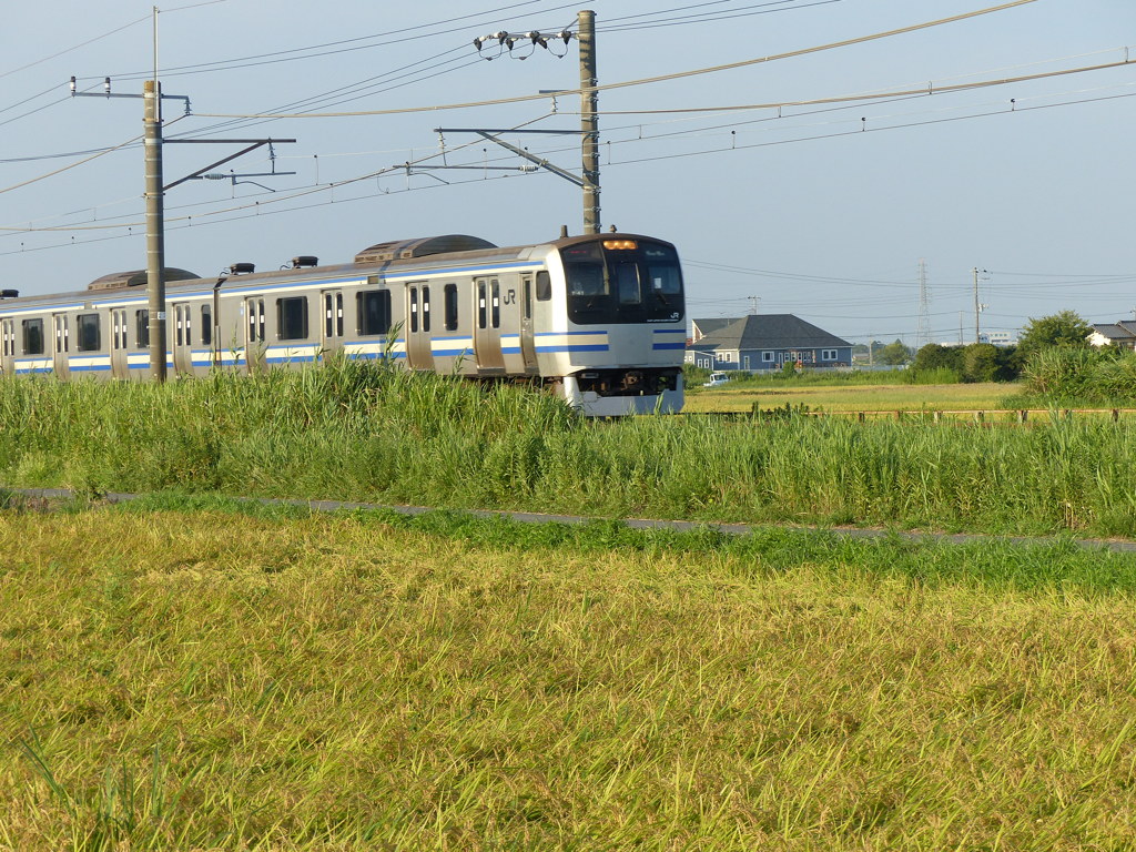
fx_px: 3905
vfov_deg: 12.5
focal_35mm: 119
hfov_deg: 16.6
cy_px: 426
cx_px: 568
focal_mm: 21.4
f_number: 3.5
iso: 100
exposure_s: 1/640
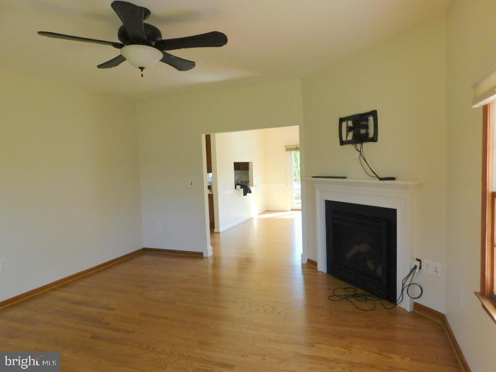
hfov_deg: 73.9
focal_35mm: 23
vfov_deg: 58.9
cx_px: 248
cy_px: 186
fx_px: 330
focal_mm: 4
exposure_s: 1/100
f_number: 3
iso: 125
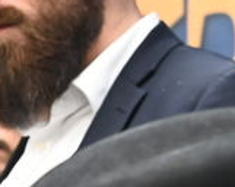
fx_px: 2498
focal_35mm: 360
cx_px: -384
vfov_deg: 4.3
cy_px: 299
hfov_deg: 5.2
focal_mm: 44
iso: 2000
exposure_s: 1/160
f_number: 4
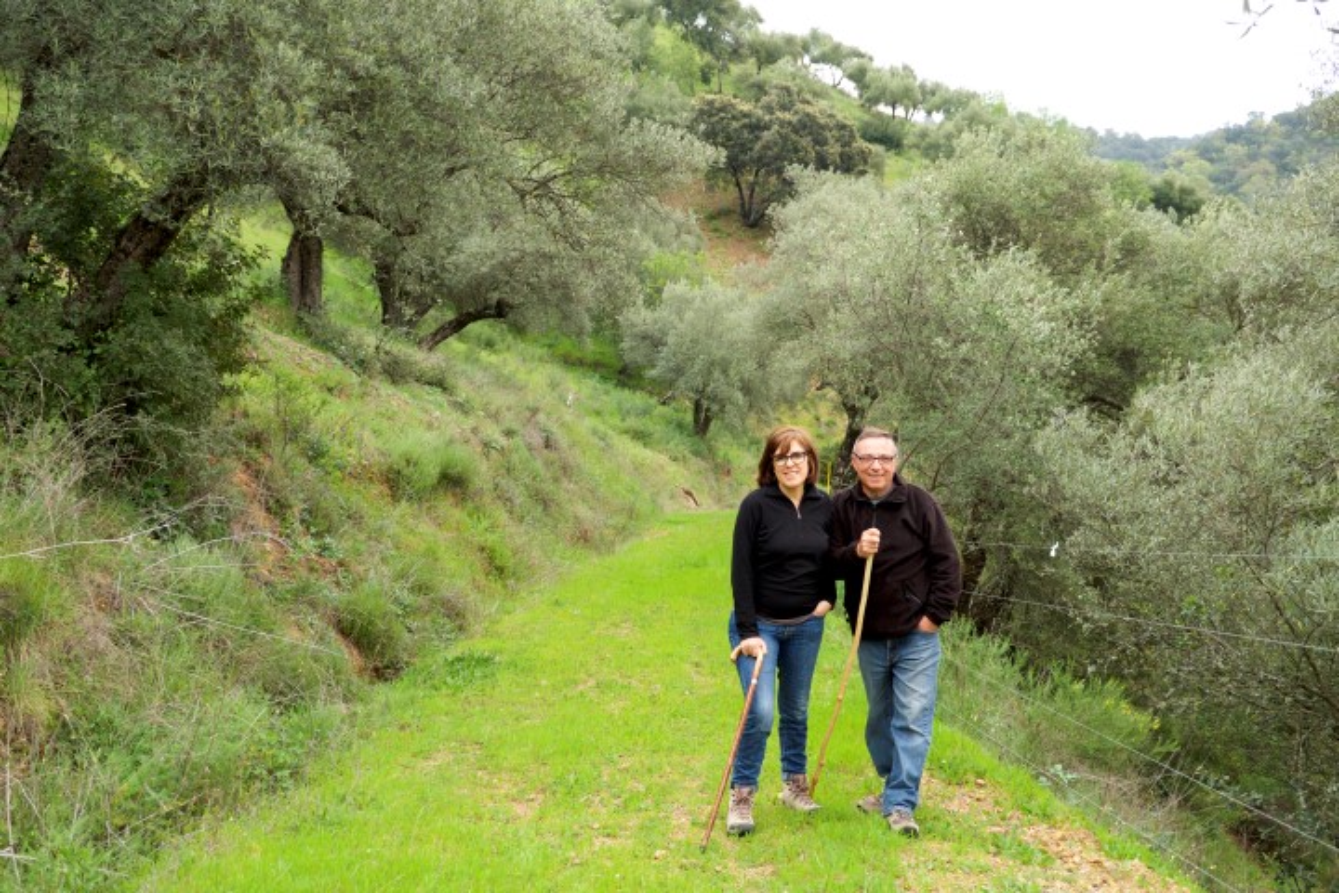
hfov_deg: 48.5
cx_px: 670
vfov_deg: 33.4
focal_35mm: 40
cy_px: 446
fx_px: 1488
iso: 400
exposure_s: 1/110
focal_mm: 26.6
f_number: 4.2
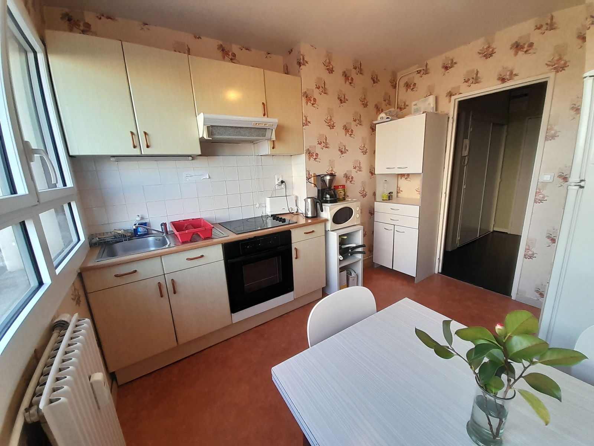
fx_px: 223
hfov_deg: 106.2
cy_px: 223
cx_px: 297
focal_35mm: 13
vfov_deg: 89.9
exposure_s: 1/50
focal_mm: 1.13
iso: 64
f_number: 2.2
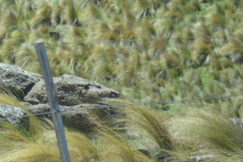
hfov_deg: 8.2
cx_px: -99
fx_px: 1676
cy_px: -50
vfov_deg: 5.5
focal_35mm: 249
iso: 100
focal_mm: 55
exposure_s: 1/160
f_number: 6.3
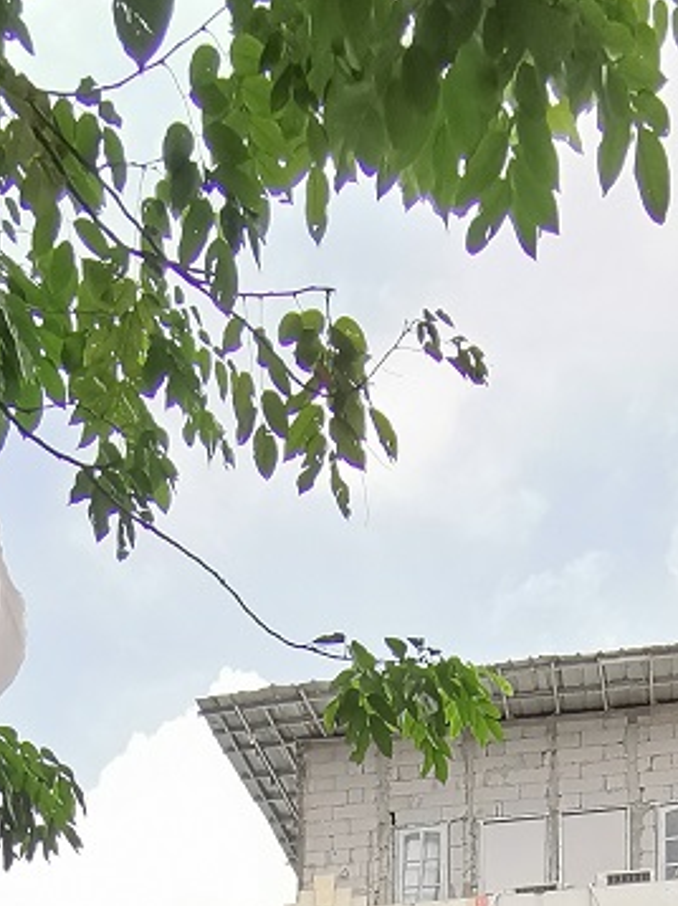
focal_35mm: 71
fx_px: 1856
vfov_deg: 20.3
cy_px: 1592
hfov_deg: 20.7
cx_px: 307
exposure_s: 1/483
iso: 50
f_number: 2.2
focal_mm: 2.35
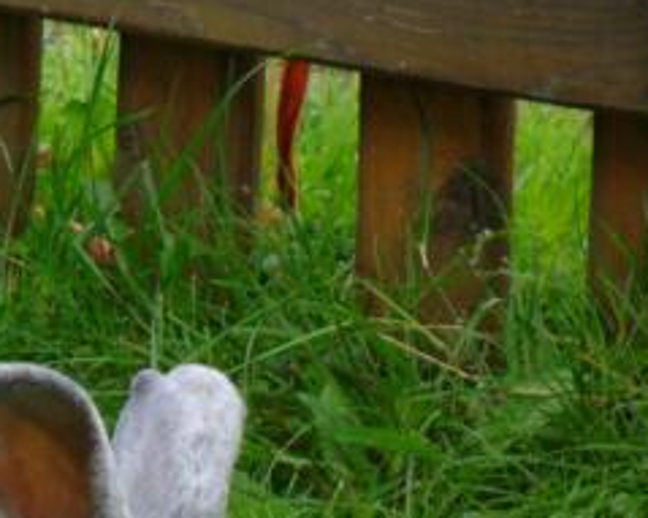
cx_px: -42
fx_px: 10218
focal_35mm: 533
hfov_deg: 3.6
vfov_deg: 2.9
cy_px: 526
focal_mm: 36.6
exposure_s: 1/80
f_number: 4.5
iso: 64
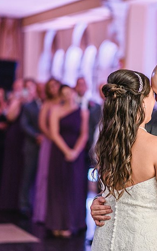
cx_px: 130
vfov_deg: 15.9
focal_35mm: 131
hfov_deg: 10.0
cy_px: 126
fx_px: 896
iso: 640
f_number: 1.8
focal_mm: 85
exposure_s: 1/100
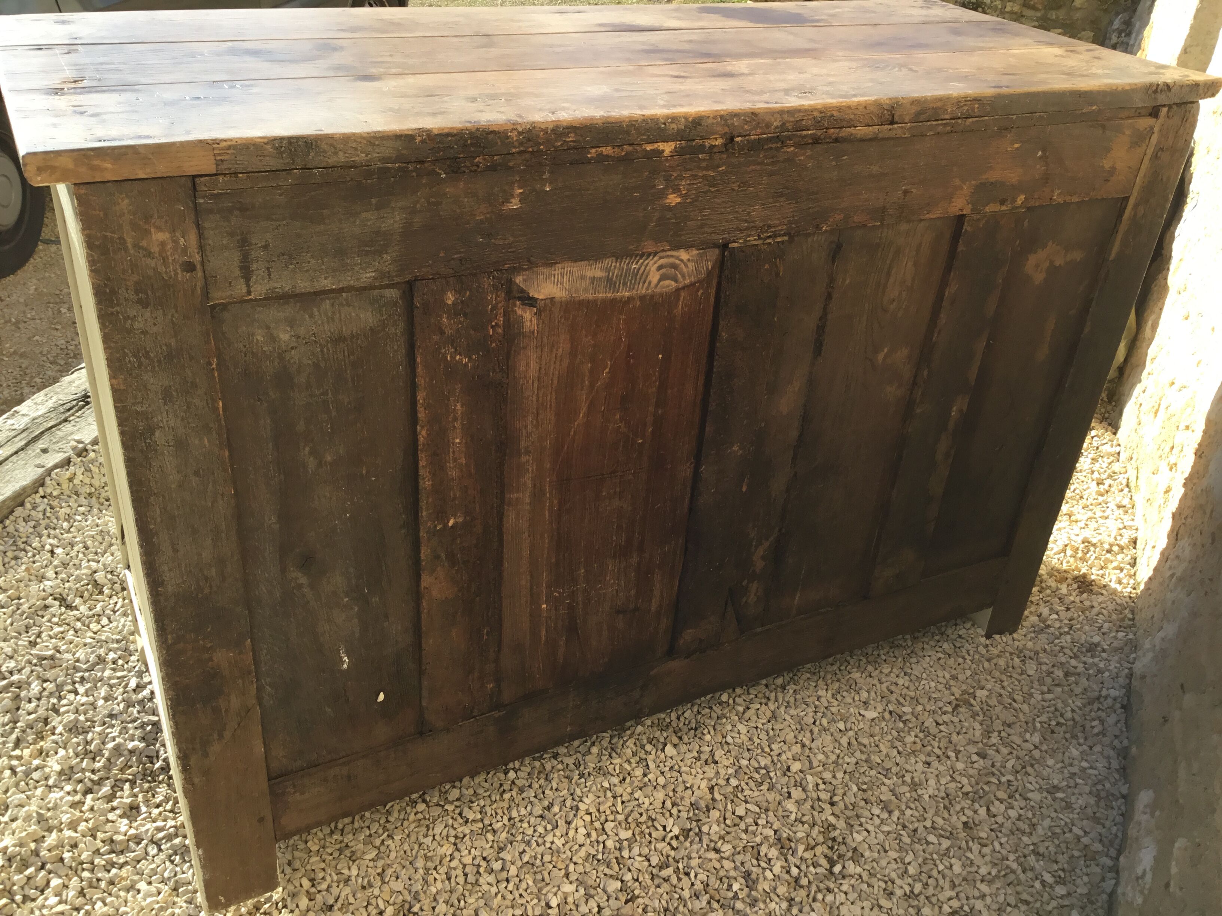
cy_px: 458
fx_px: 1094
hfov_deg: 58.4
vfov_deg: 45.4
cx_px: 611
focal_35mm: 31
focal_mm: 3.3
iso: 25
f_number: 2.4
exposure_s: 1/471
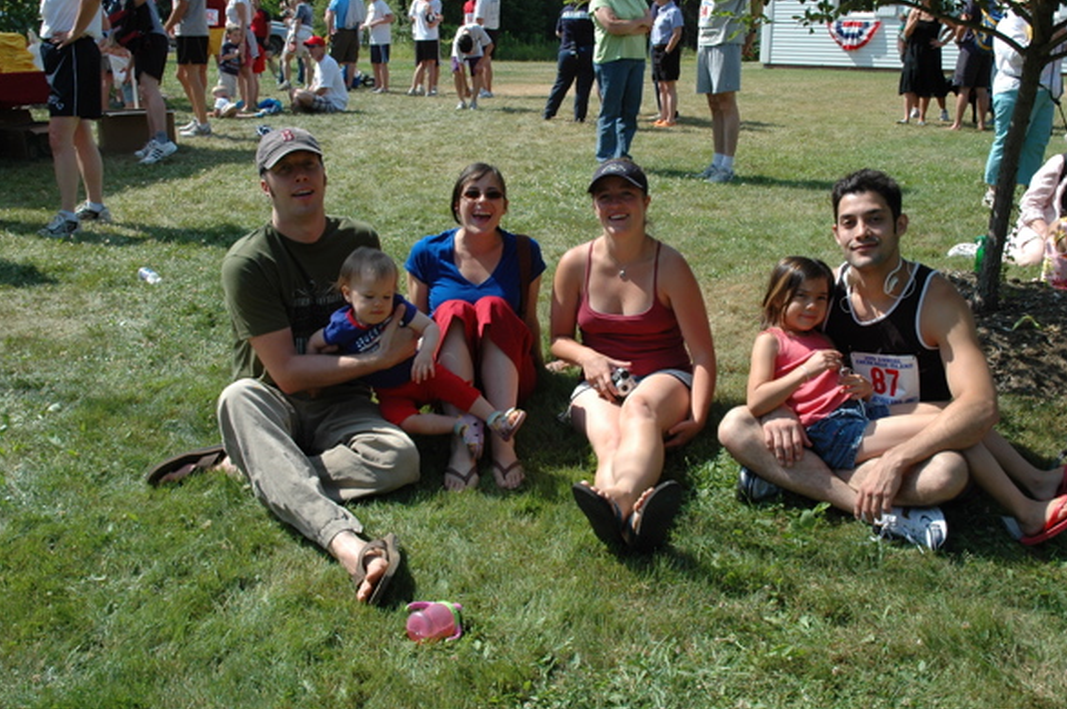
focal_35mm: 36
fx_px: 1066
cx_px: 571
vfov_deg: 36.8
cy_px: 325
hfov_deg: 53.1
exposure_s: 1/250
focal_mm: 22
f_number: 9
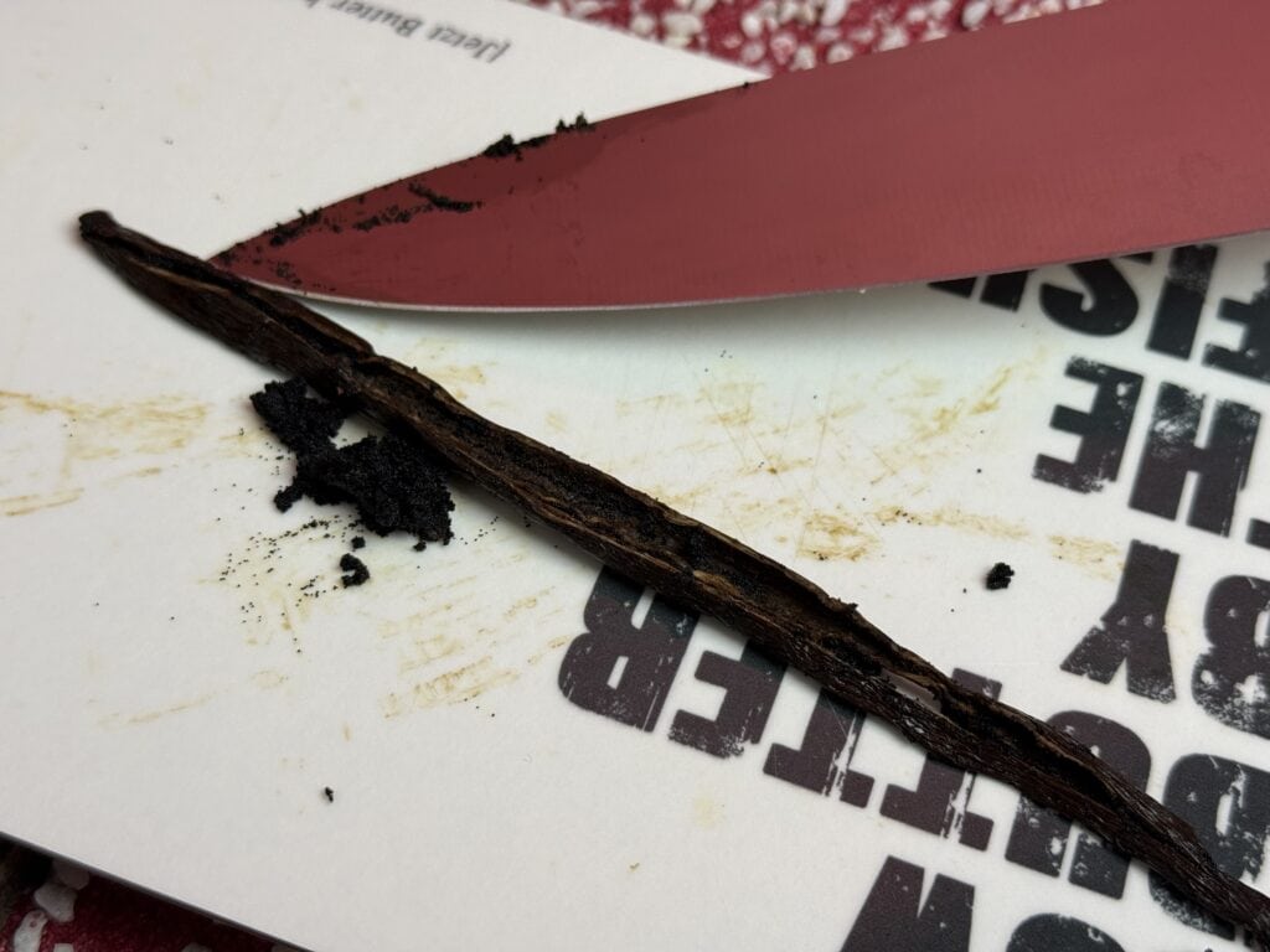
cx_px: 635
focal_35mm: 48
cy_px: 476
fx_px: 1761
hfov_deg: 39.7
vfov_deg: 30.3
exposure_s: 1/100
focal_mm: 6.76
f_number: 1.78
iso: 64
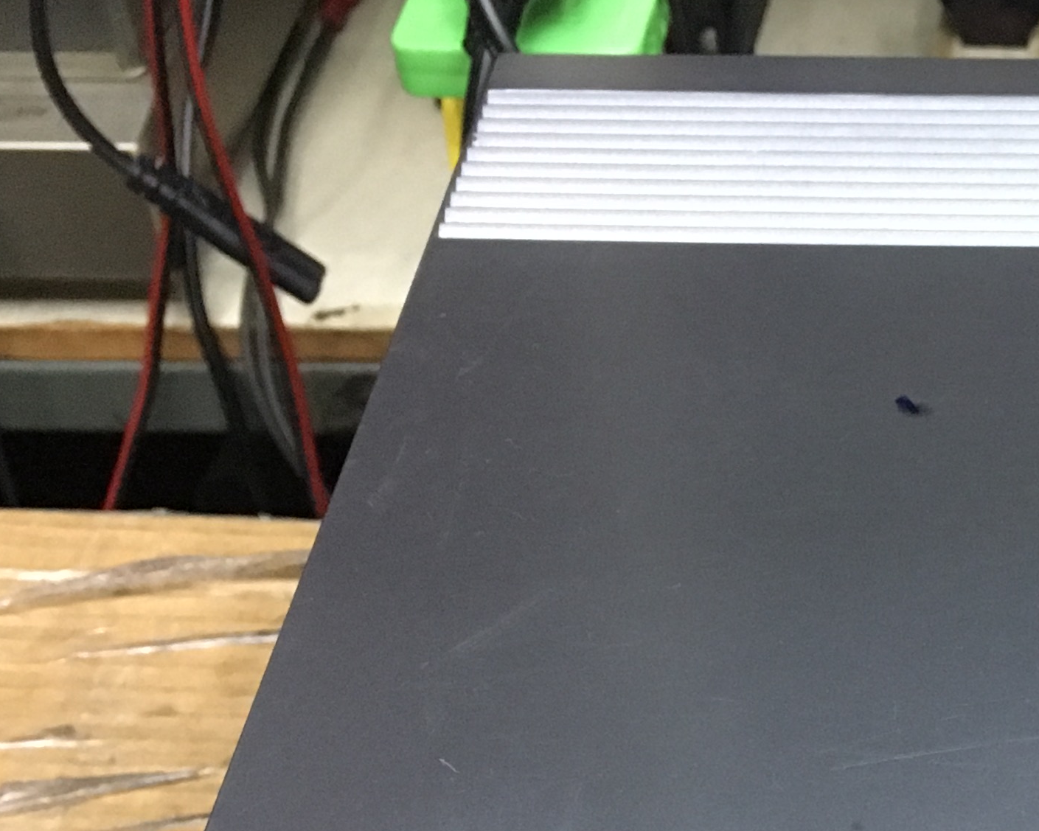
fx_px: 2491
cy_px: 970
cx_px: 1206
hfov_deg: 22.0
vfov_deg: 18.1
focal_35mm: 81
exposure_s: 1/25
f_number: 2.2
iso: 200
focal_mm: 4.15
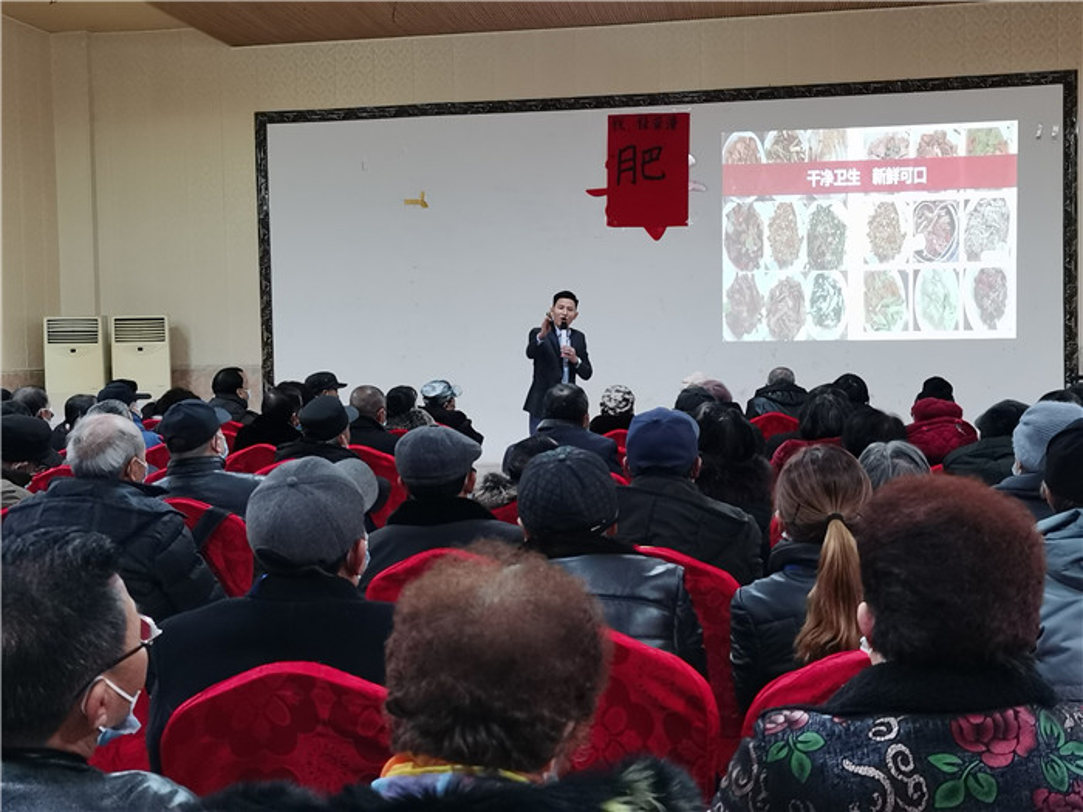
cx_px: 542
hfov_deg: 42.9
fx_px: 1377
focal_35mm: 44
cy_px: 406
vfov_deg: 32.9
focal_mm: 5.58
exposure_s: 1/50
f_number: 1.8
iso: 320
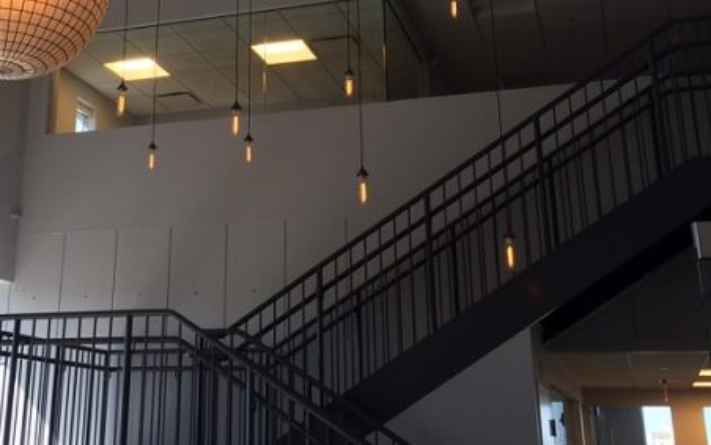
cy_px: 75
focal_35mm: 54
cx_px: 239
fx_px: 1047
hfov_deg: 37.1
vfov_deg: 23.6
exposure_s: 1/60
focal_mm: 4.12
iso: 32
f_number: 2.2
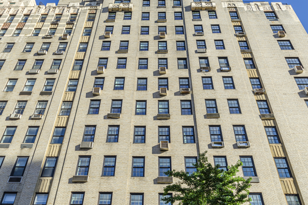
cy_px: 102
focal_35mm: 36
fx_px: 308
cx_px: 154
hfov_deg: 53.1
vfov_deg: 36.9
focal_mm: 24
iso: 100
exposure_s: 1/160
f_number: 8
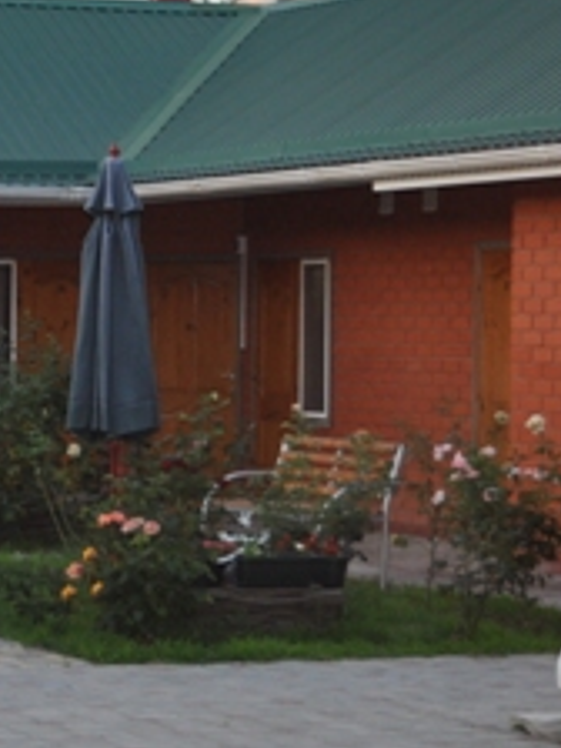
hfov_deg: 9.7
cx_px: -317
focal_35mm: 148
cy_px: 417
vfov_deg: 13.3
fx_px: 3198
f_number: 4.5
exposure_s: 1/125
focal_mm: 30
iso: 400
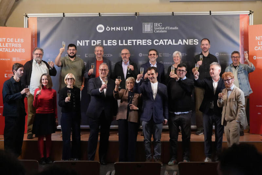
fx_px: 509
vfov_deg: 19.4
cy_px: 88
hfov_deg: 28.9
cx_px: 131
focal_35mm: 70
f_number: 9
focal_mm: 70
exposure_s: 1/160
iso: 12800
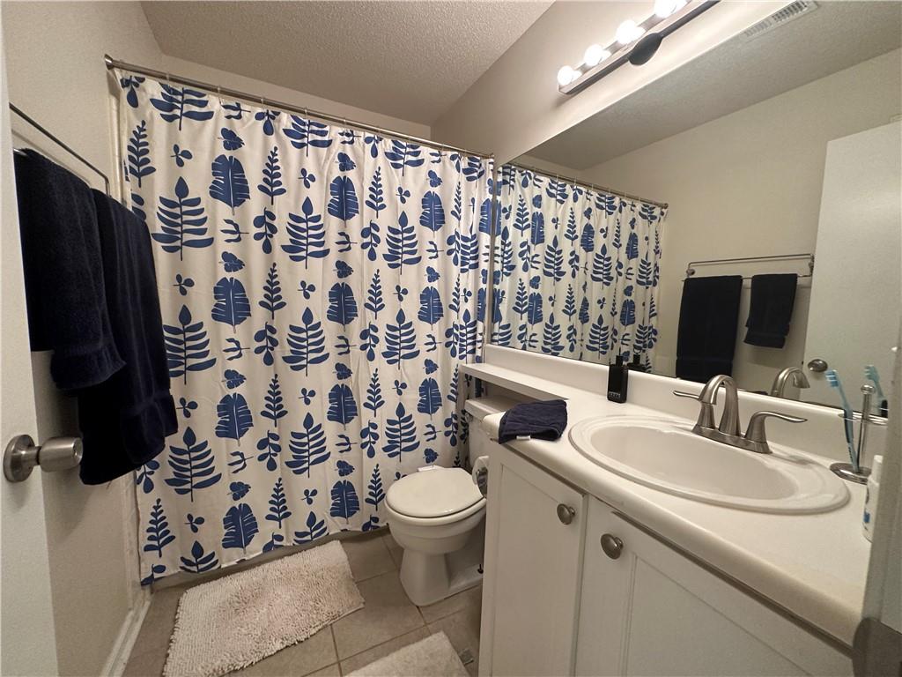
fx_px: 365
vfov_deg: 85.7
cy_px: 338
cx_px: 451
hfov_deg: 102.1
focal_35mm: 14
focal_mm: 2.22
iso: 250
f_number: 2.2
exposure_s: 1/60
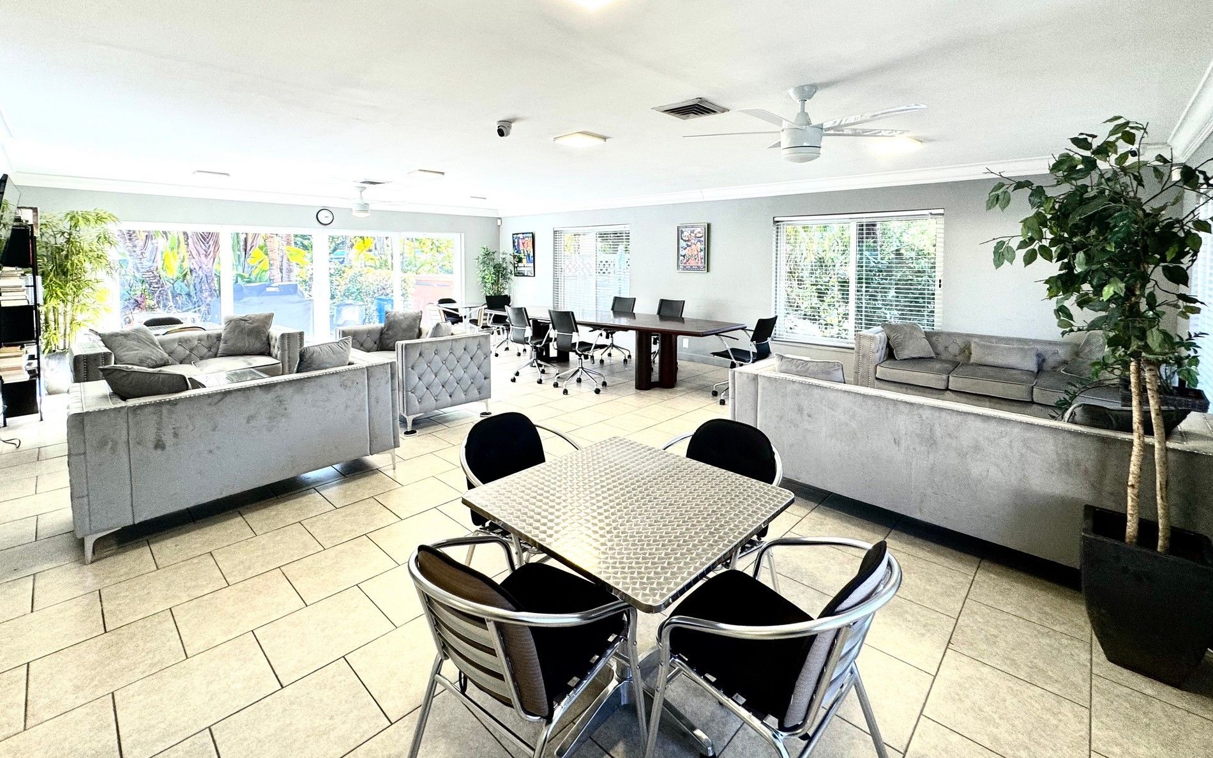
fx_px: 529
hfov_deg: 97.8
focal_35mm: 16
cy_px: 276
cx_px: 603
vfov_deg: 69.9
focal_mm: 2.22
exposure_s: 1/120
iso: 100
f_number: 2.2
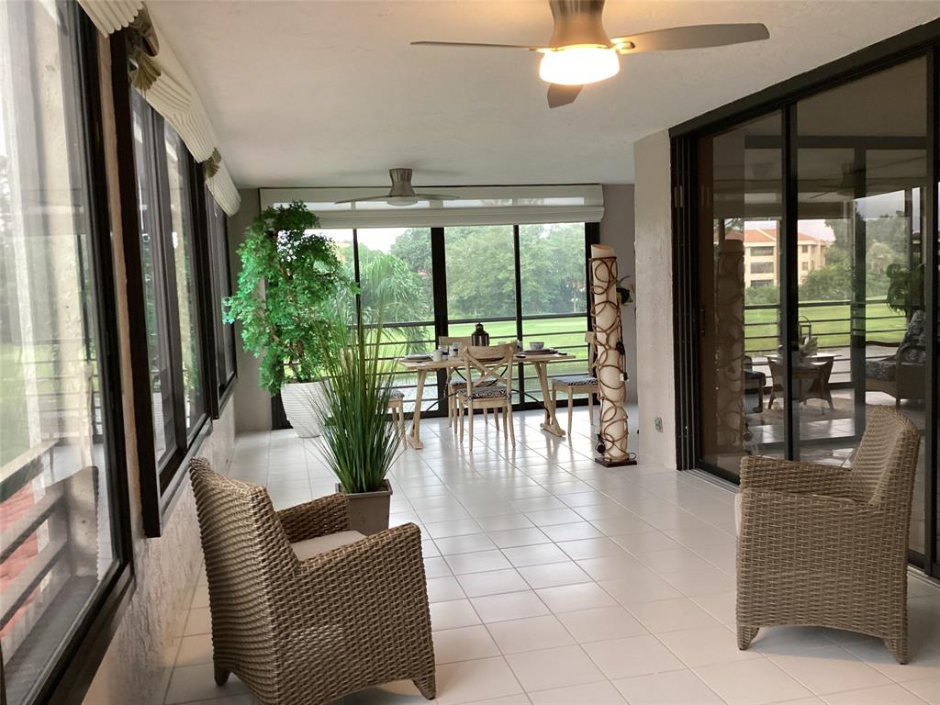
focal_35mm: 31
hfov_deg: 58.4
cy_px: 352
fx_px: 842
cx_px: 470
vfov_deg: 45.4
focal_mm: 3.3
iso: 250
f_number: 2.4
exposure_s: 1/50
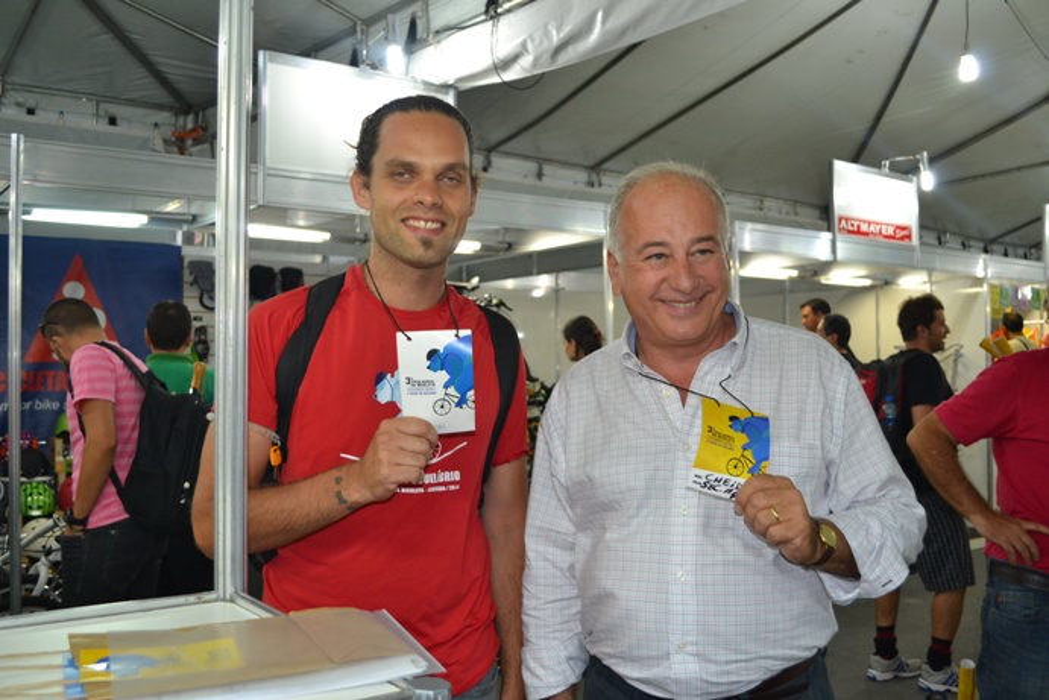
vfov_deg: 40.0
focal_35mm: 33
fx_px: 962
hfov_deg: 57.2
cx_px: 524
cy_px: 350
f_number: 4
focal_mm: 22
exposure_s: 1/60
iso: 900
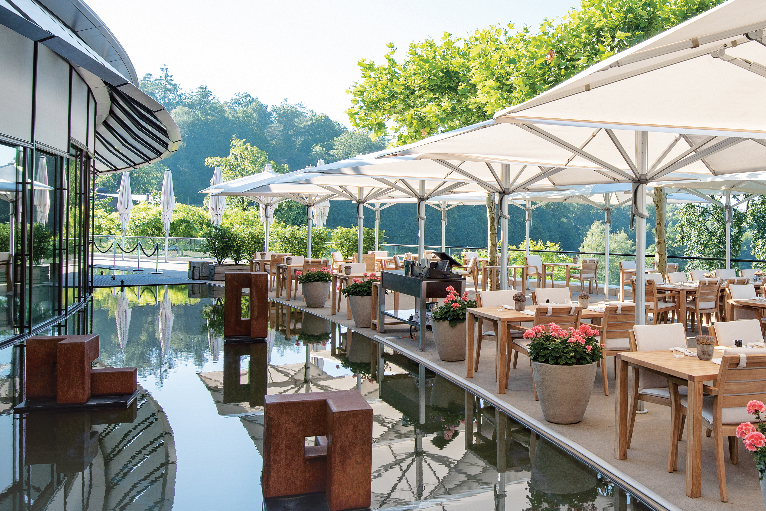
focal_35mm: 27
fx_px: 575
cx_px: 385
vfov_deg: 47.8
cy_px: 214
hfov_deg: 67.4
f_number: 8
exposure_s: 1/60
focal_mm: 16
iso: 64
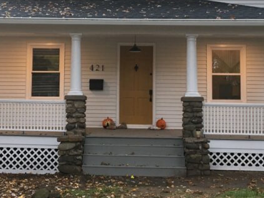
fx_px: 534
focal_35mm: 70
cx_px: 115
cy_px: 62
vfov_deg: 20.9
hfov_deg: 27.8
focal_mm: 4.15
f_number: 2.2
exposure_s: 1/30
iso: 80
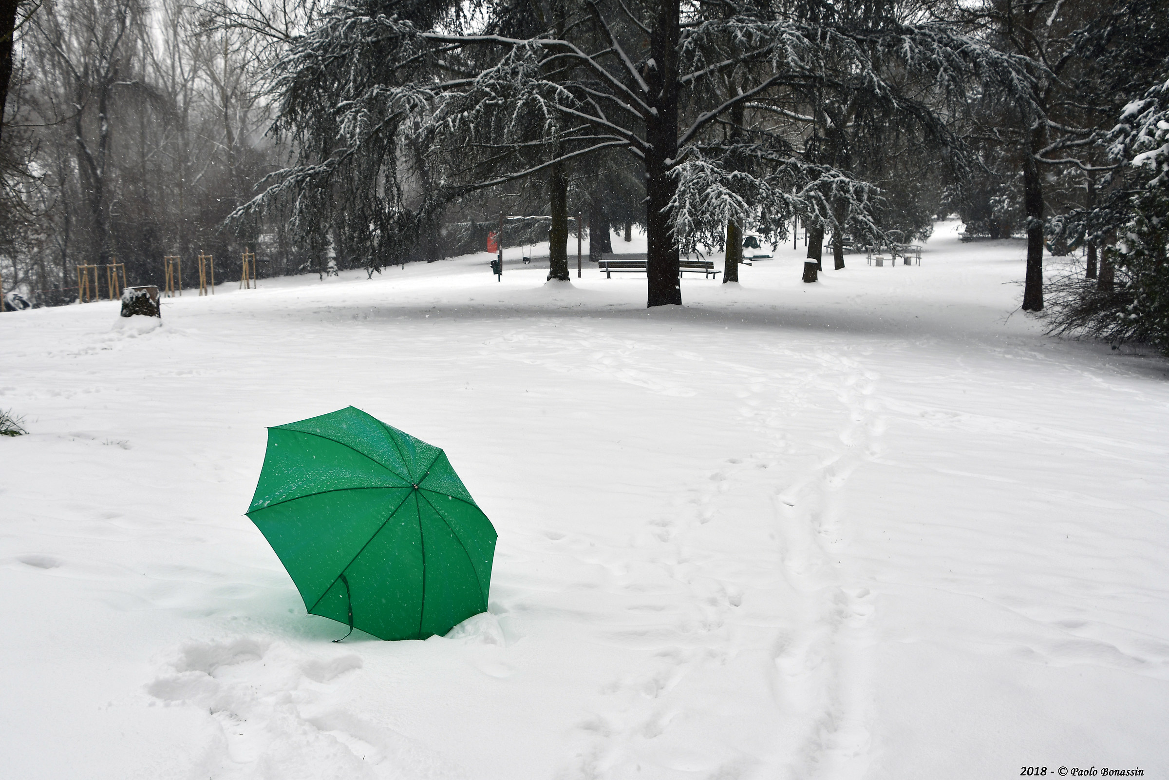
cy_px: 390
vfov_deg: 31.9
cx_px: 584
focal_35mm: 42
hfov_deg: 46.4
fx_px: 1364
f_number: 9
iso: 100
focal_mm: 28
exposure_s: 1/320
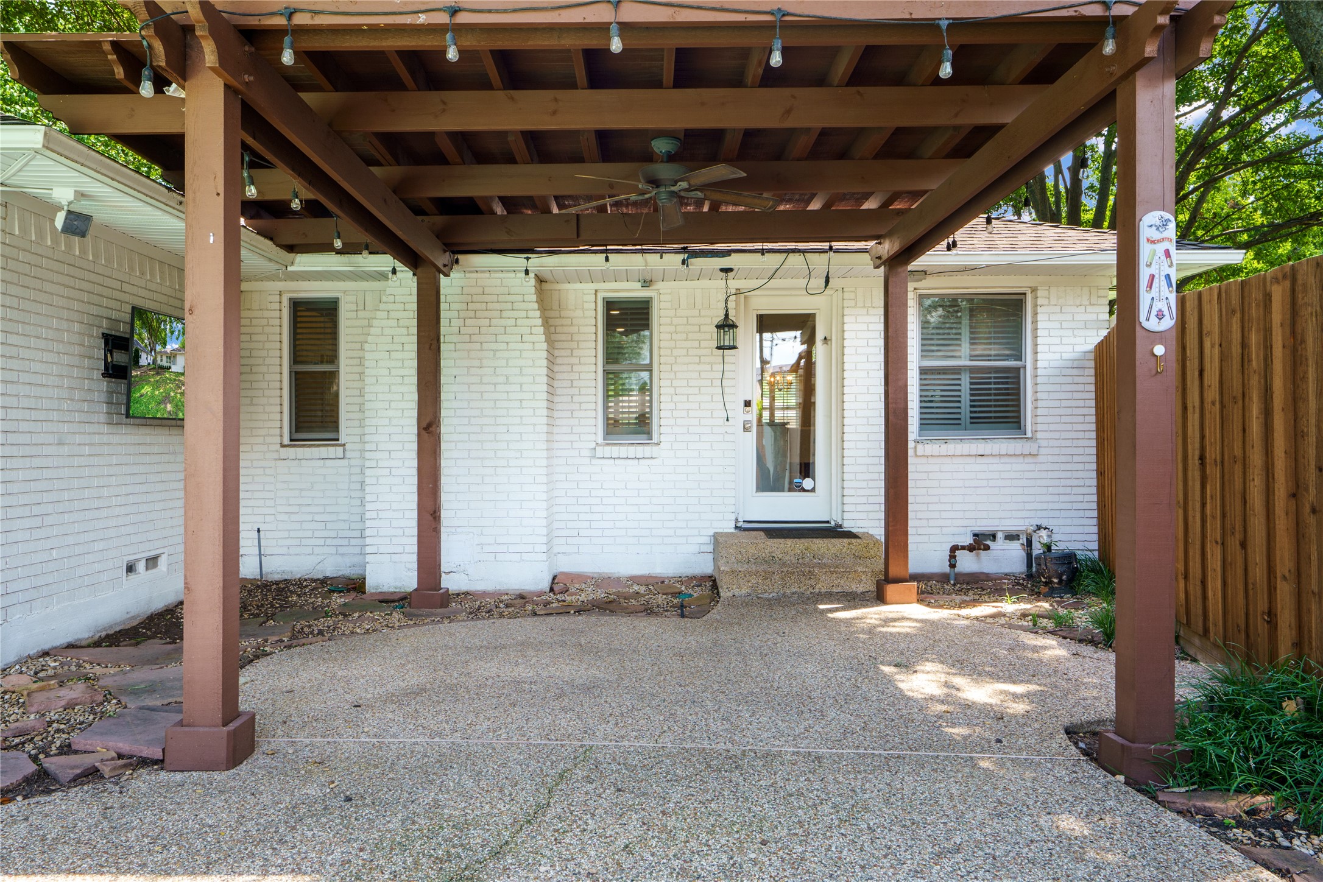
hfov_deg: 73.7
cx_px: 662
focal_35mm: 24
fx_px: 882
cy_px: 441
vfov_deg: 53.1
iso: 250
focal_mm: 24
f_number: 11
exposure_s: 1/5
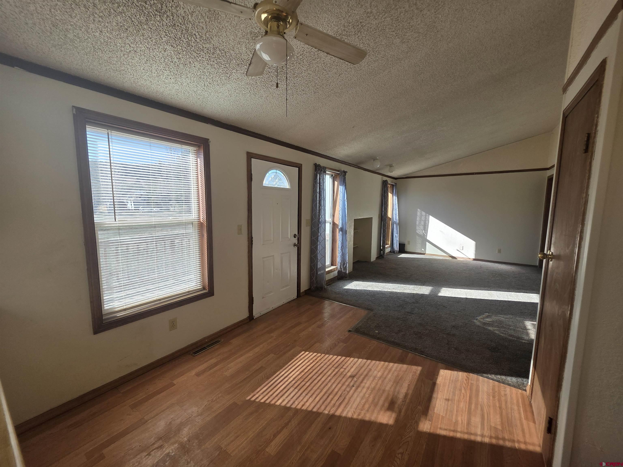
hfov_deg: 106.2
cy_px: 234
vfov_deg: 89.9
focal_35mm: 13
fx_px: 234
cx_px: 312
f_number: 1.9
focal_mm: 2.2
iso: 40
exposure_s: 1/357
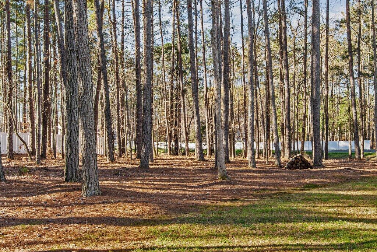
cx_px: 235
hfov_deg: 52.5
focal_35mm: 36
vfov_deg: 36.9
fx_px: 377
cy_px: 126
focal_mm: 18
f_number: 8
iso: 100
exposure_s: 1/60
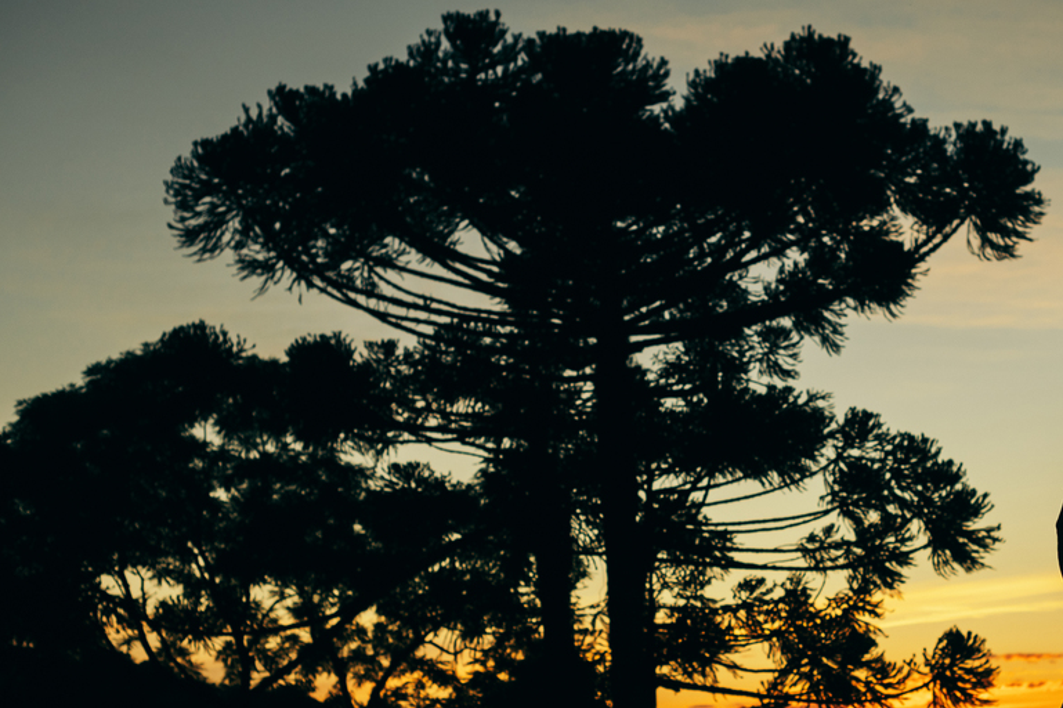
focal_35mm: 78
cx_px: 753
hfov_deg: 25.8
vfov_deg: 17.4
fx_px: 2302
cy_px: 455
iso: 640
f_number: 3.2
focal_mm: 50
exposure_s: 1/5000
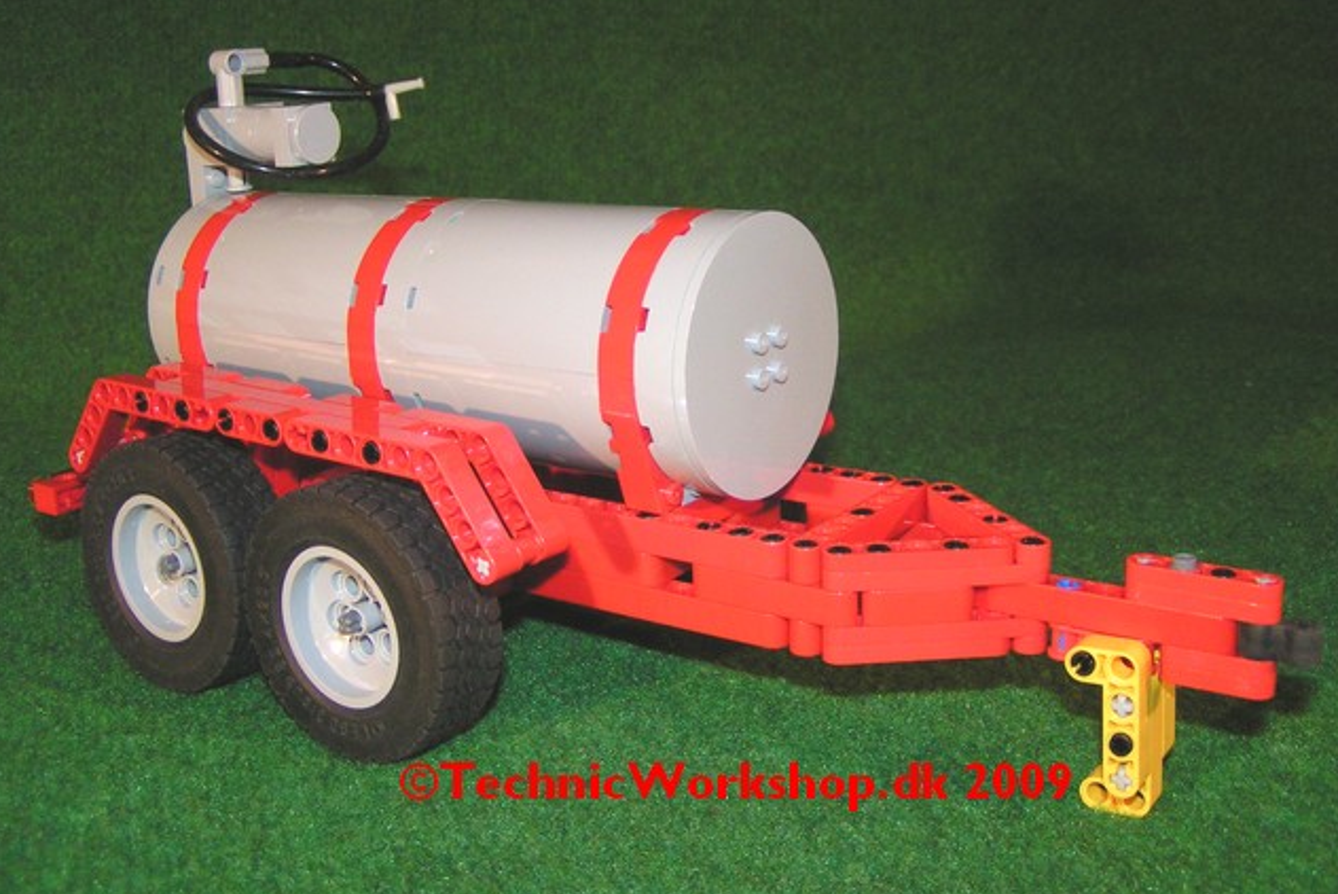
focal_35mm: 40
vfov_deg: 33.4
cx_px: 667
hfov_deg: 48.4
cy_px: 400
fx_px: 1487
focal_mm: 5.8
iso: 200
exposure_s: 1/40
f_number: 2.8
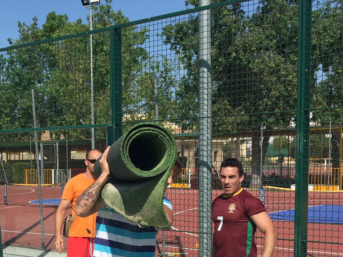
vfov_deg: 21.8
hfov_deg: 28.9
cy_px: 226
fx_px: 654
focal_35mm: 66
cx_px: 77
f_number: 2.2
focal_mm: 4.15
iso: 32
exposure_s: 1/2639
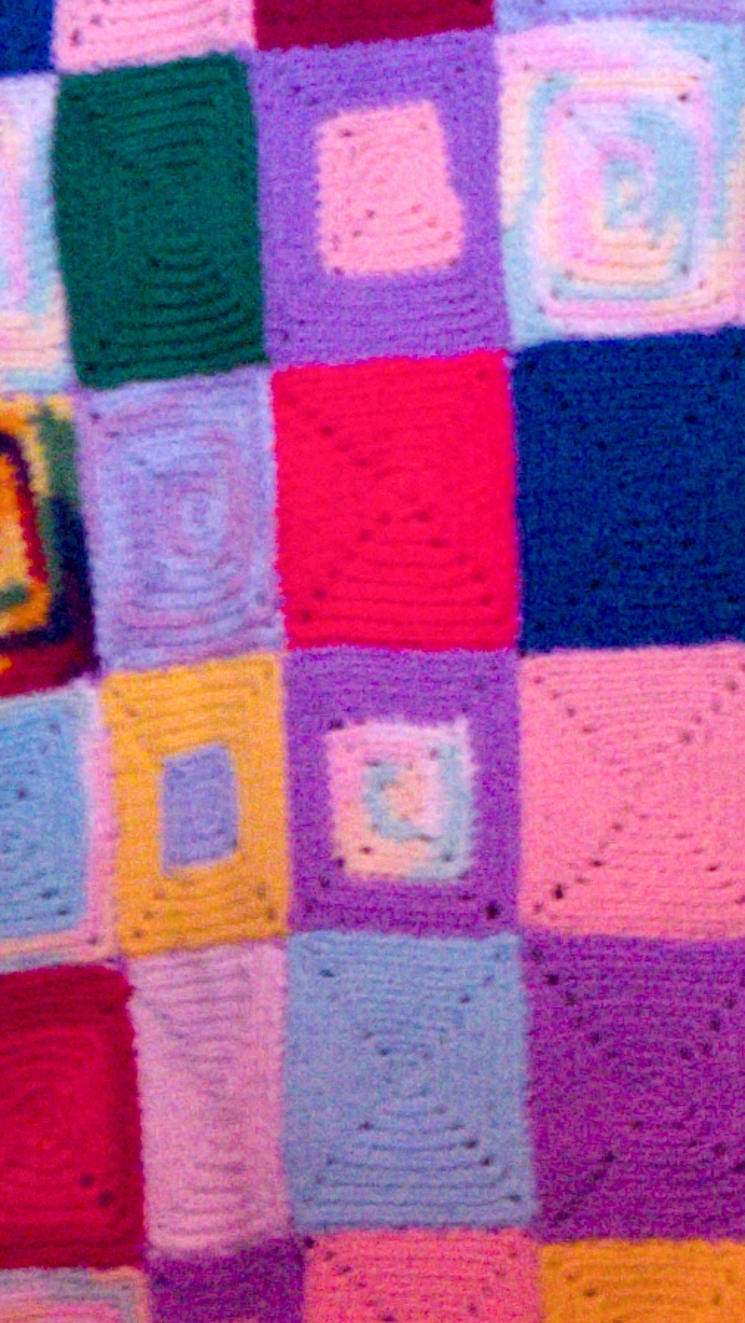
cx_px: 692
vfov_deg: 3.7
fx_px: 20338
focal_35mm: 580
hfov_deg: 2.1
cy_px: -611
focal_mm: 55
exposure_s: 1/80
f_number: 5.6
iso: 3200
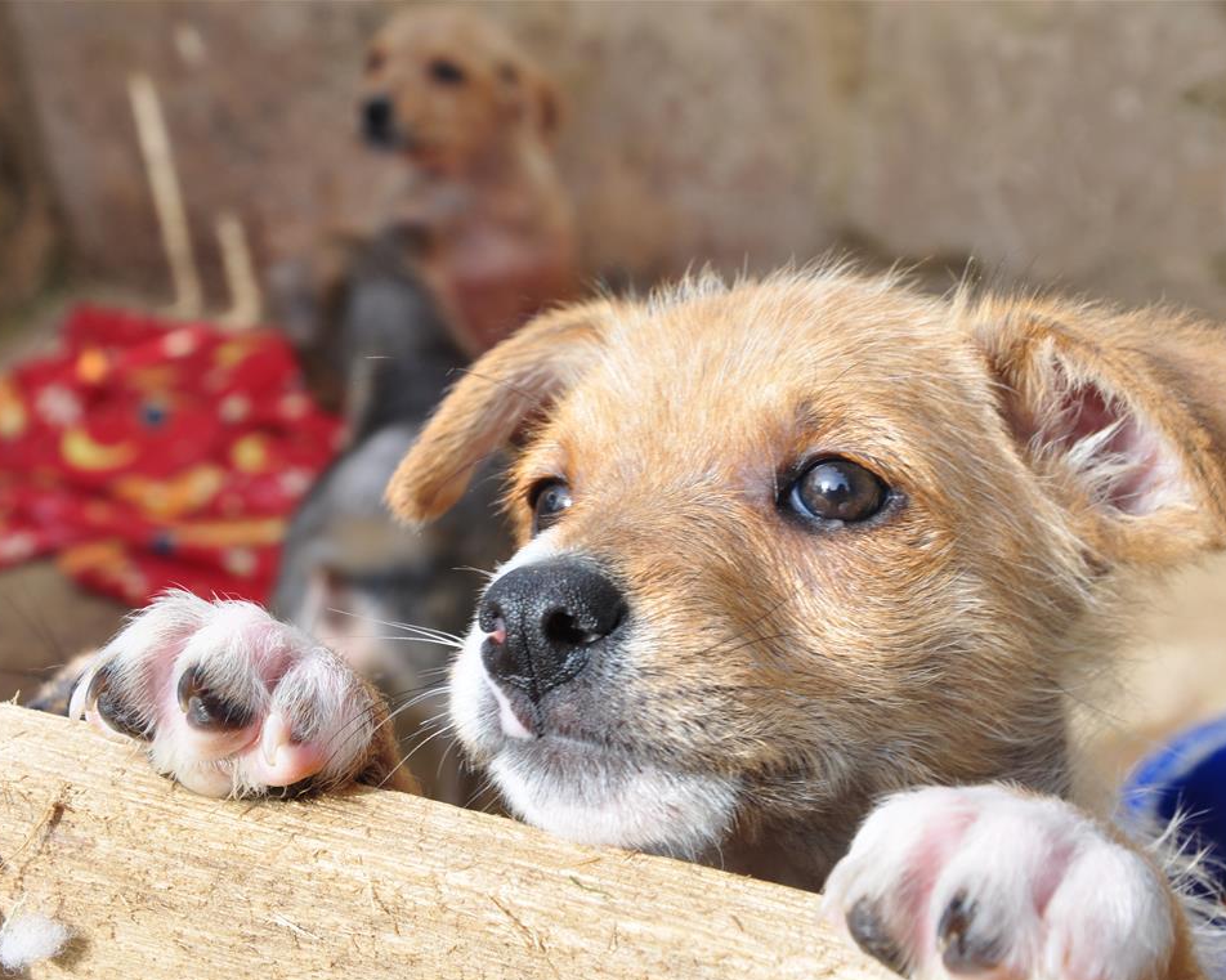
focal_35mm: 82
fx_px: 2974
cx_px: 603
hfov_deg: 23.3
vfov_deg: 18.7
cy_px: 493
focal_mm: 48
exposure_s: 1/60
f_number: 10
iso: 200
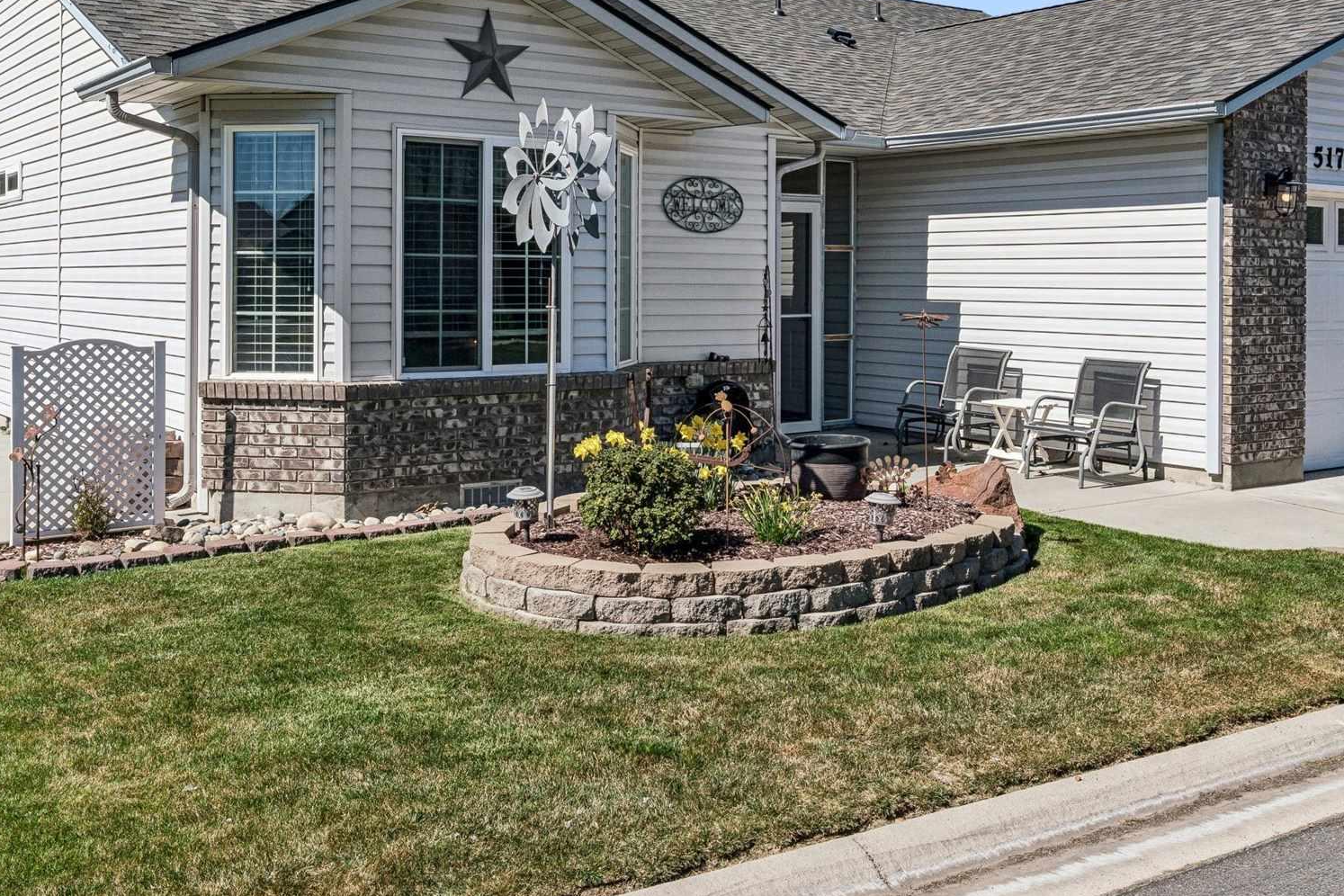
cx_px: 711
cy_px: 281
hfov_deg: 49.9
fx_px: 1443
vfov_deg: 34.1
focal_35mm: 39
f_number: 13
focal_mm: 18.8
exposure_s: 1/500
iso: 400
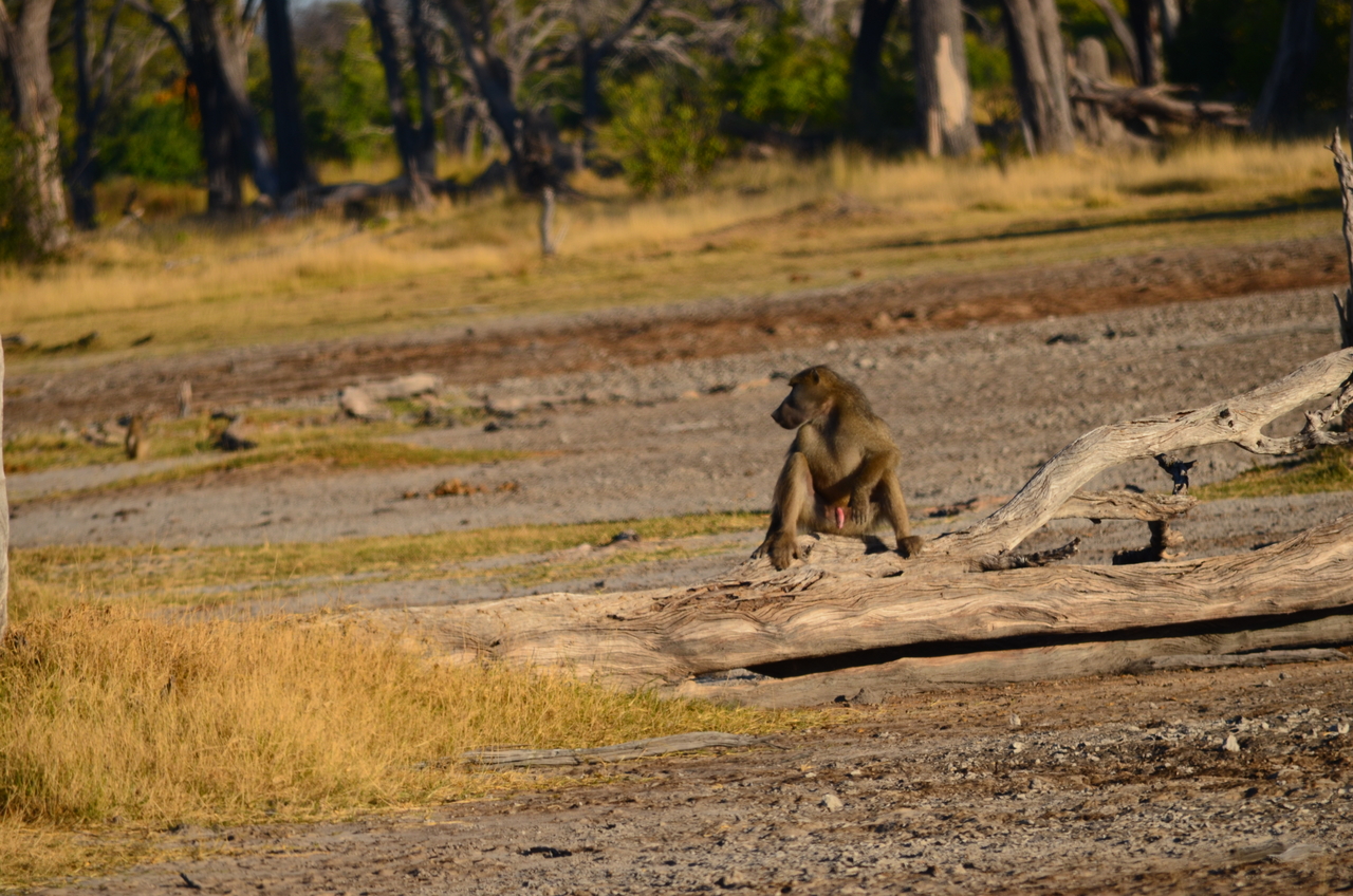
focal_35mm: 450
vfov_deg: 3.0
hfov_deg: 4.6
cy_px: 448
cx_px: 676
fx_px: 16879
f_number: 7.1
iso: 200
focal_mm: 300
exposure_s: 1/800
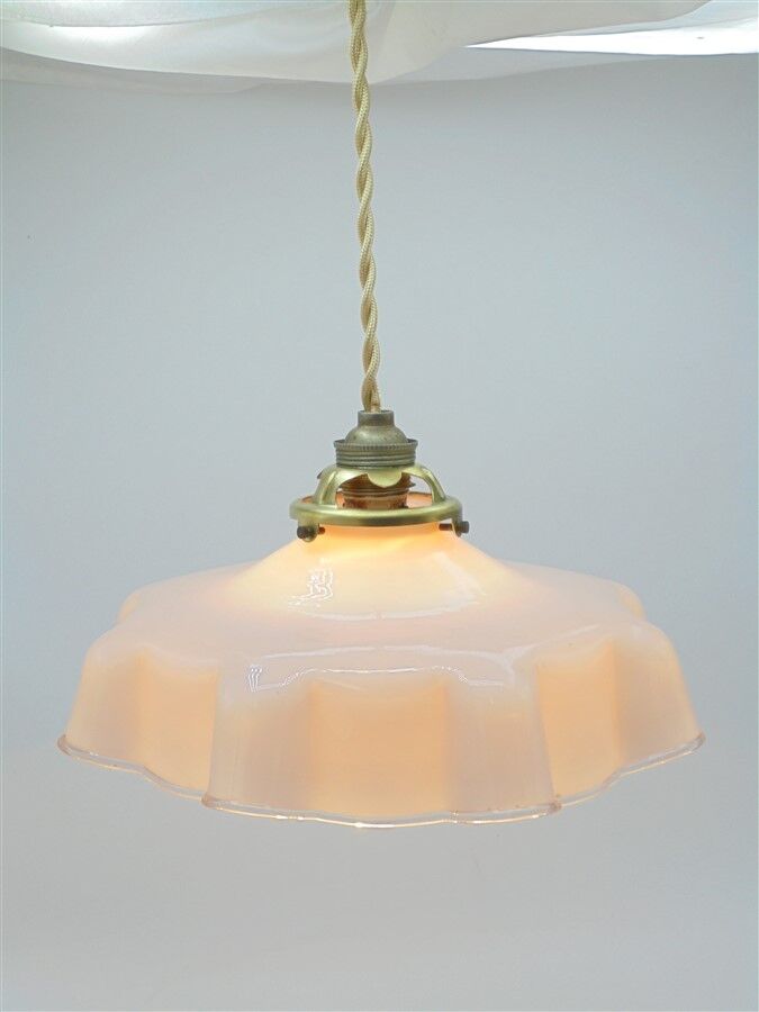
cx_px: 380
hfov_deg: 29.7
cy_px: 506
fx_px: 1433
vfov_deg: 38.9
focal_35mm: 49
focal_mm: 8.9
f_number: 4.8
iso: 100
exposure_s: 1/60
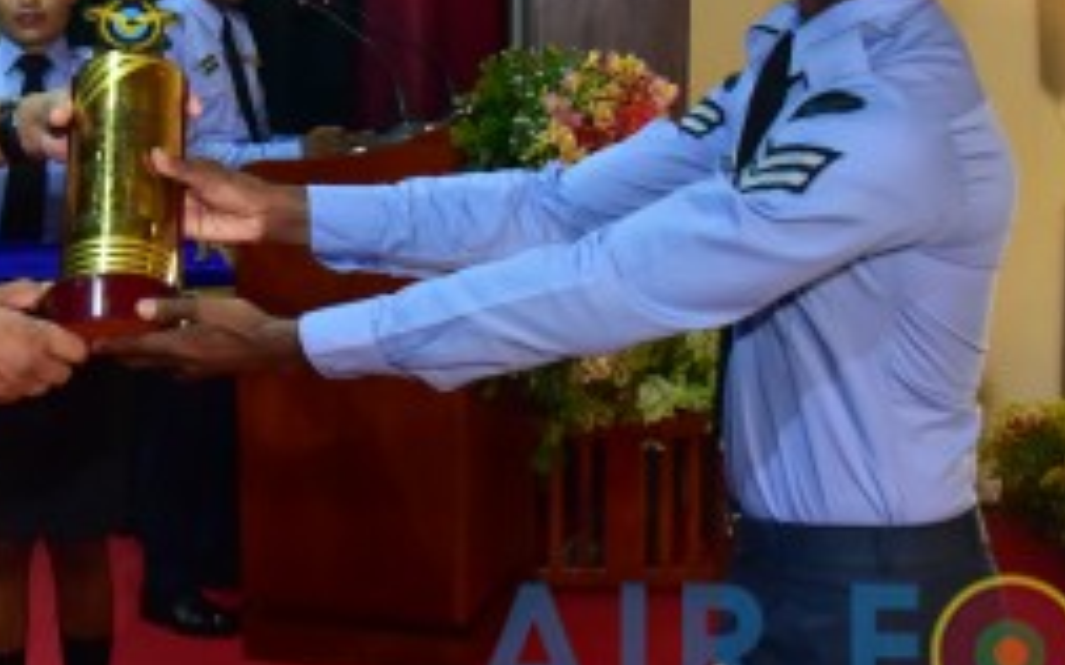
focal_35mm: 58
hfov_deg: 34.9
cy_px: 143
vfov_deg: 22.1
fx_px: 1683
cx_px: 387
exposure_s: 1/125
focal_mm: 24
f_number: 5
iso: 3200
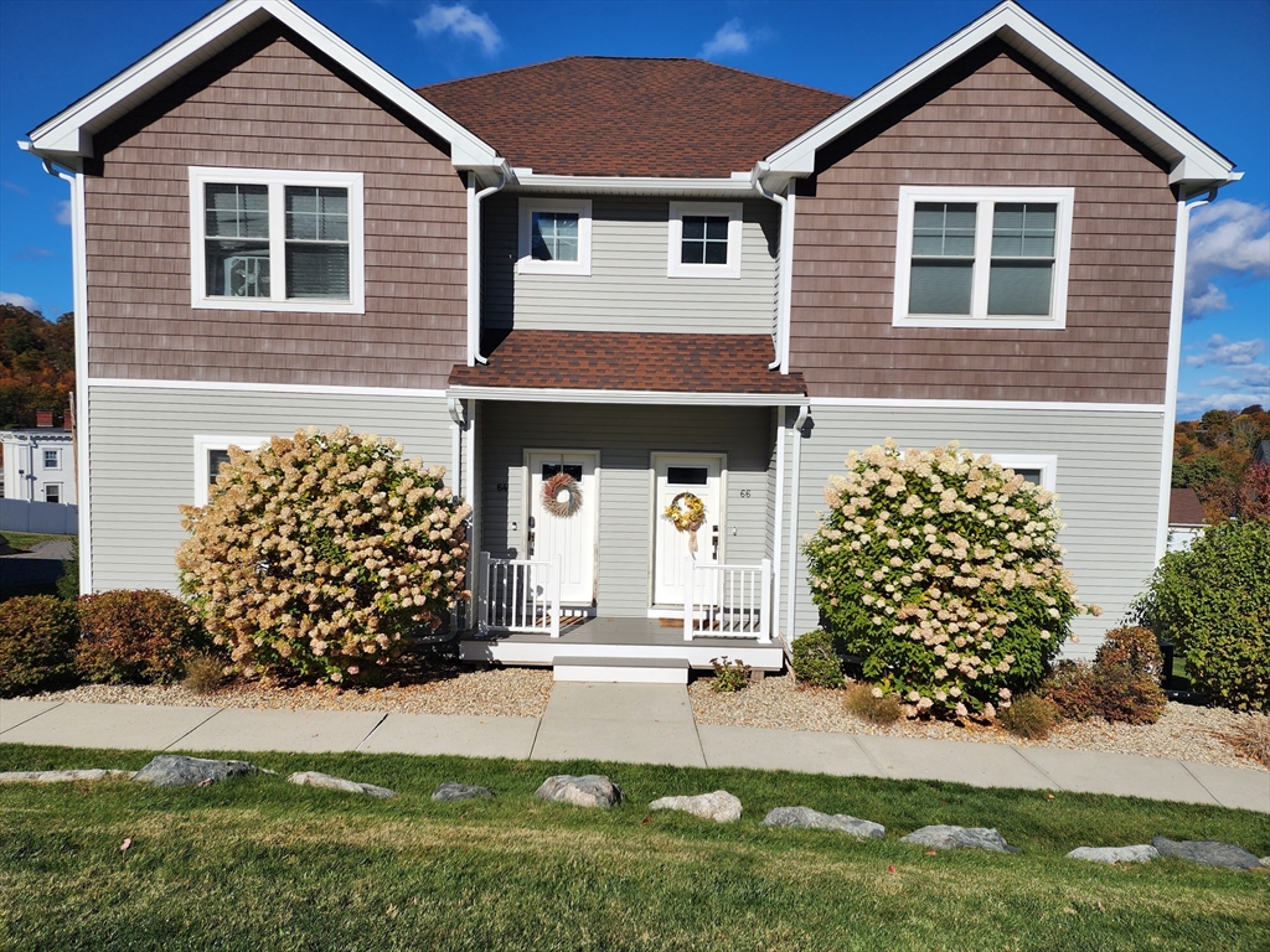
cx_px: 635
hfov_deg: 73.9
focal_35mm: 23
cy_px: 476
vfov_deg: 58.9
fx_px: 844
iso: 12
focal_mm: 6.4
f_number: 1.8
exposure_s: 1/2371
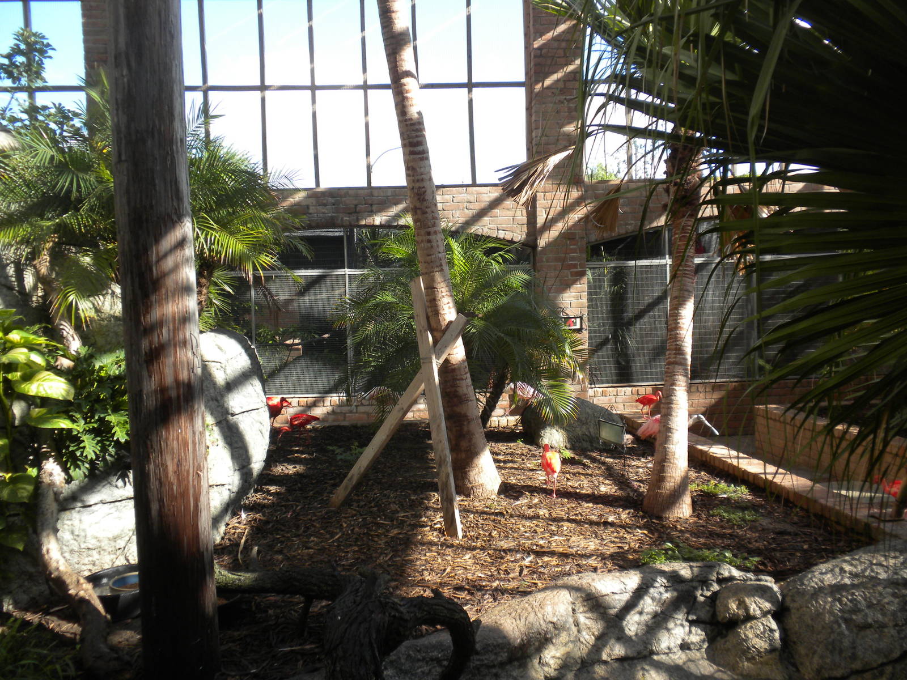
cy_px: 340
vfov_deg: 38.7
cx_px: 454
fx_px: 969
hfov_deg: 50.1
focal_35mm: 37
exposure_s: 1/170
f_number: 3.5
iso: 64
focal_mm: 6.6
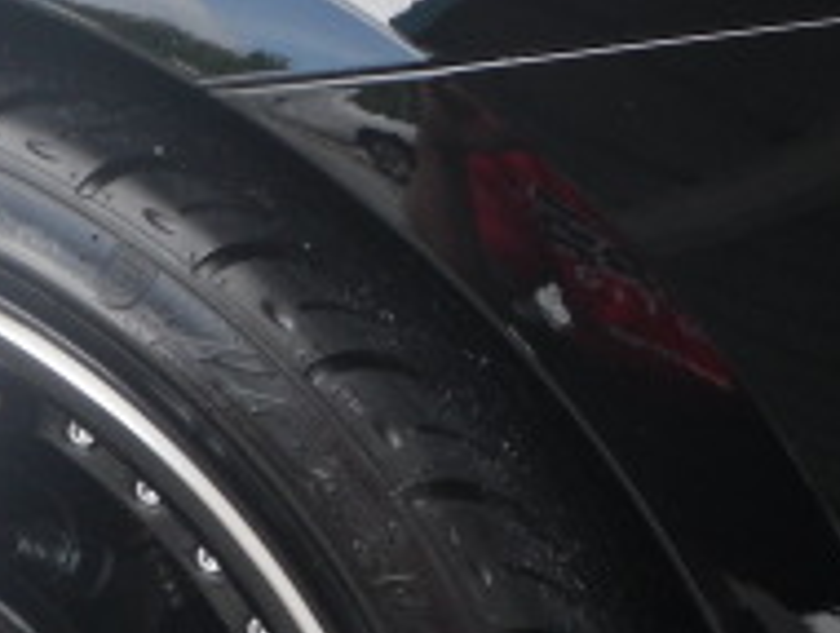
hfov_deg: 10.1
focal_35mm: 189
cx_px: -416
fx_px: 4592
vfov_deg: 7.8
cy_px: 651
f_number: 3.5
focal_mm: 6.3
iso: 100
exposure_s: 1/69
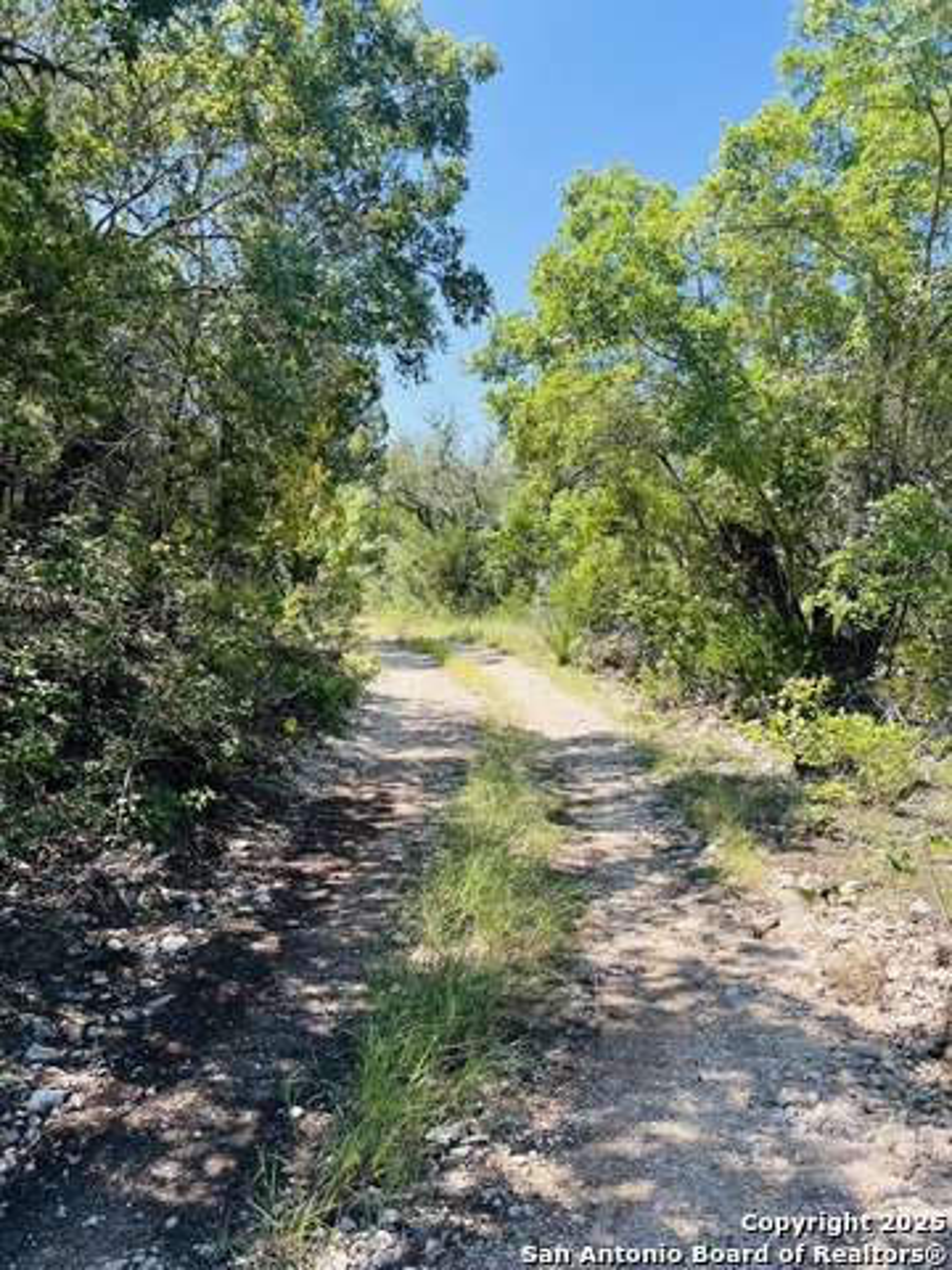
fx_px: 953
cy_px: 635
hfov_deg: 53.1
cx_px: 476
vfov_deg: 67.3
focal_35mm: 26
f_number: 1.5
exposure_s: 1/1344
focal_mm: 5.7
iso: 50
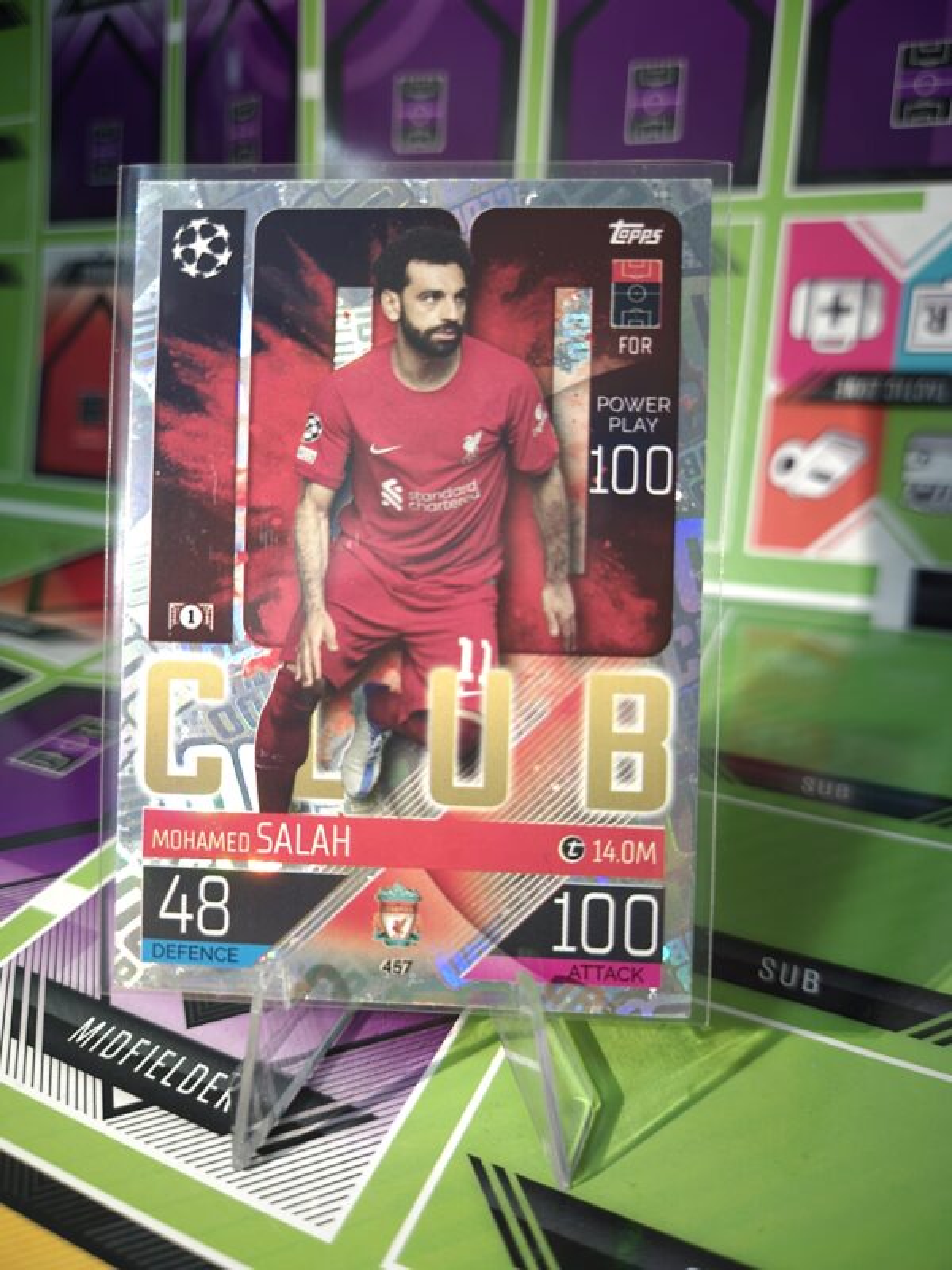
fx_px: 843
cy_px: 635
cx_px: 476
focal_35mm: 23
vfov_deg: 73.9
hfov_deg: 58.9
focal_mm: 5.4
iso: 500
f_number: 1.8
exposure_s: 1/30
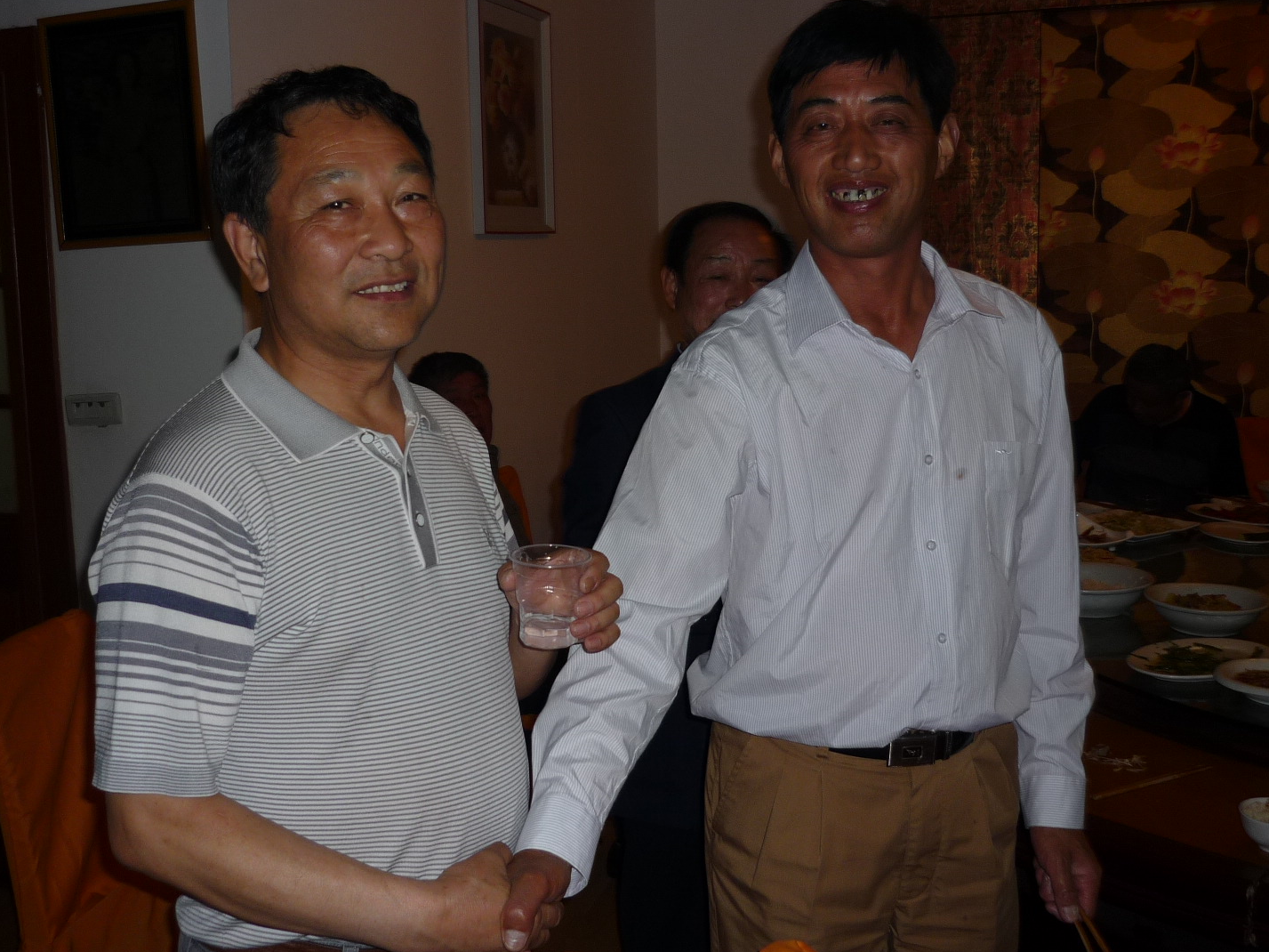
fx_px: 1356
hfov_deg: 50.1
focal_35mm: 37
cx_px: 594
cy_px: 430
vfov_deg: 38.6
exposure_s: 1/30
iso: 100
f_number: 2.8
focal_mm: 5.5
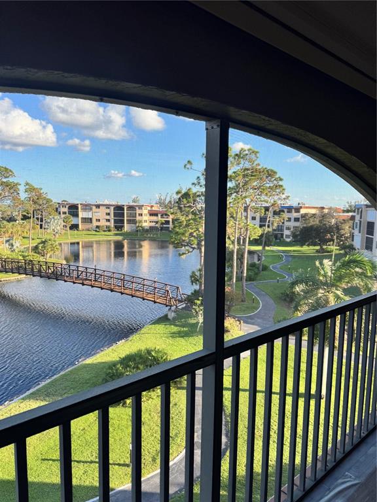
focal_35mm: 24
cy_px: 251
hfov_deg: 56.8
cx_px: 188
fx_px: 349
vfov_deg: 71.6
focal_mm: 6.76
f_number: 1.78
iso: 80
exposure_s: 1/1059
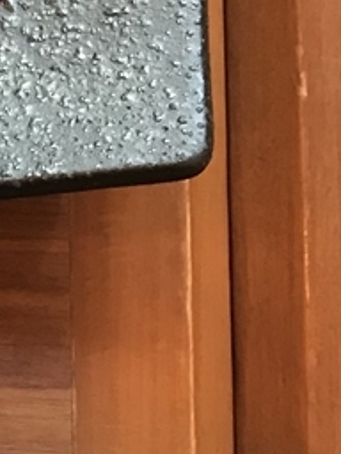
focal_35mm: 131
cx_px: -336
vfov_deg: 15.1
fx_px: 1721
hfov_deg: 10.4
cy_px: 241
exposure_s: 1/15
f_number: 1.8
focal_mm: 3.99
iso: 64
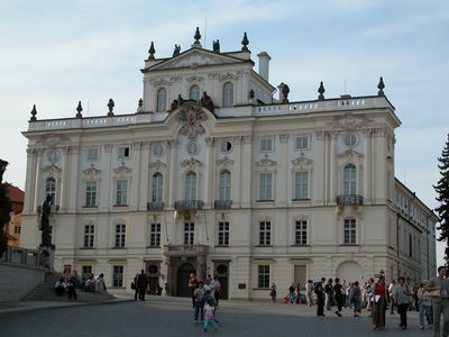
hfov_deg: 27.8
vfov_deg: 21.0
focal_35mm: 70
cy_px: 168
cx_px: 224
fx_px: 908
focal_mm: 17.8
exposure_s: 1/291
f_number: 6.6
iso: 100
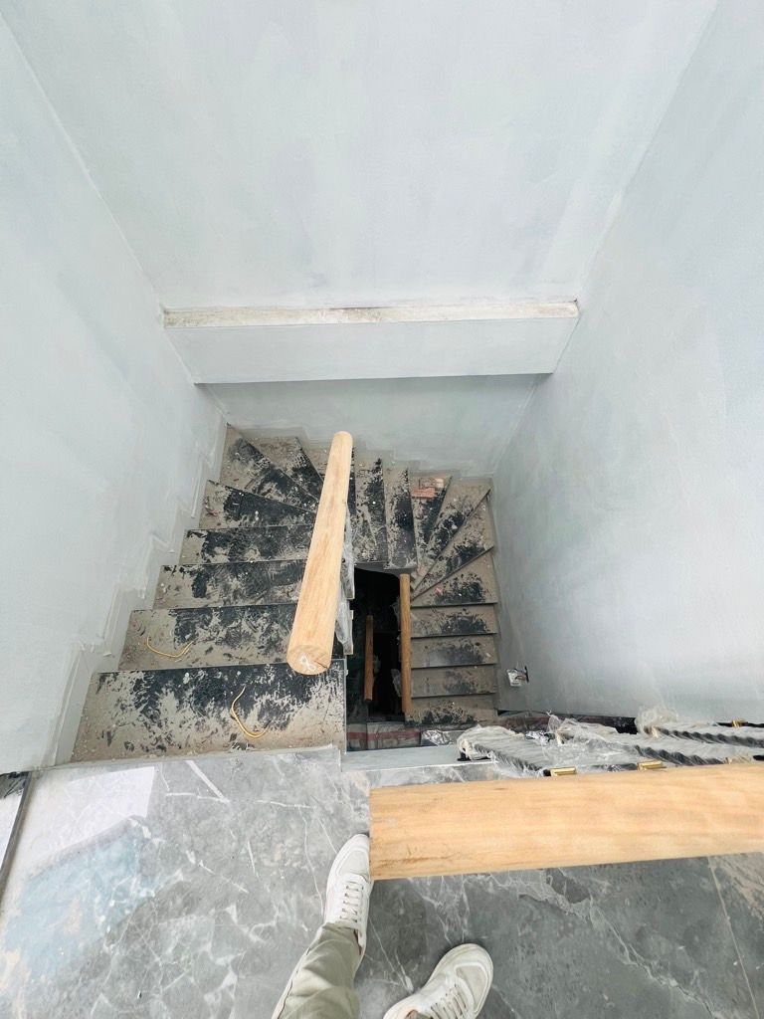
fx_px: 383
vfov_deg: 106.2
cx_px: 382
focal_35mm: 13
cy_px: 510
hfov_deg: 89.9
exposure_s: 1/99
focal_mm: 1.57
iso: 64
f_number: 1.8
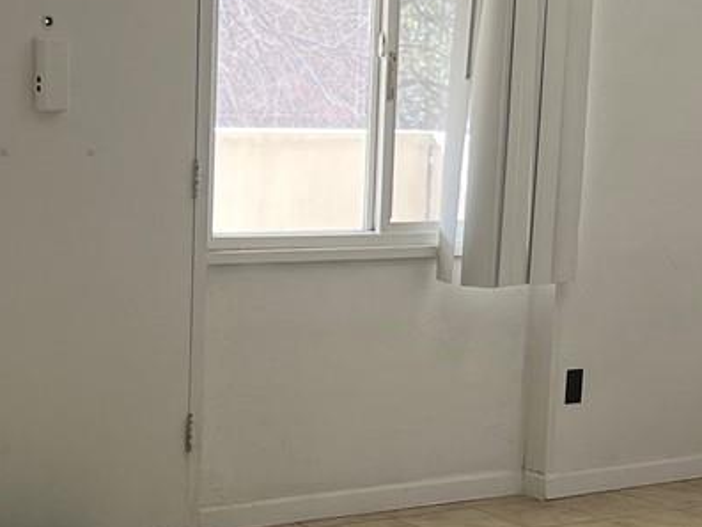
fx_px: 2129
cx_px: 493
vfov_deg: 14.1
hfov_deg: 18.6
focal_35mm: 105
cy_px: 383
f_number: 1.5
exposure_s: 1/120
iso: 64
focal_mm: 5.7
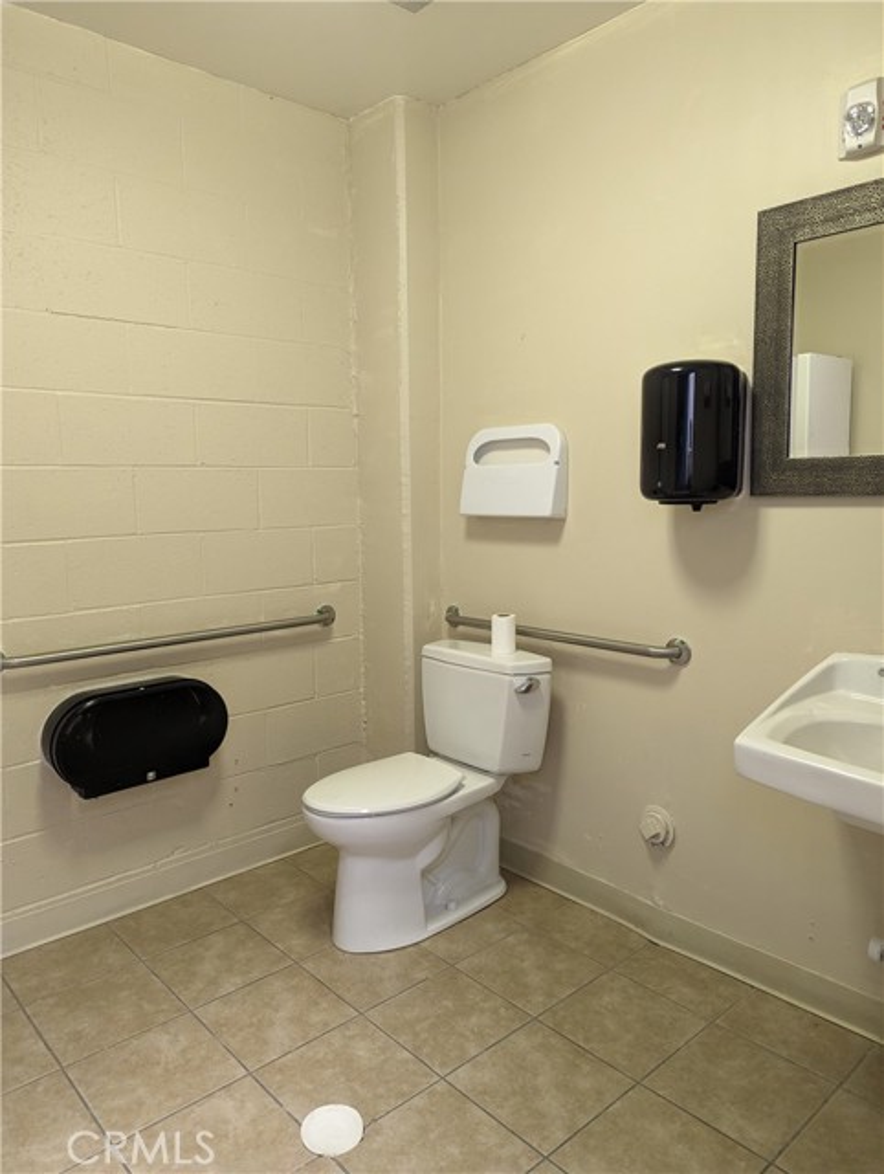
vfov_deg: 71.5
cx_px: 442
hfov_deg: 56.9
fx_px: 815
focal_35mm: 24
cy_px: 587
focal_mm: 6.81
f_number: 1.85
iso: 385
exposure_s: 1/23.8
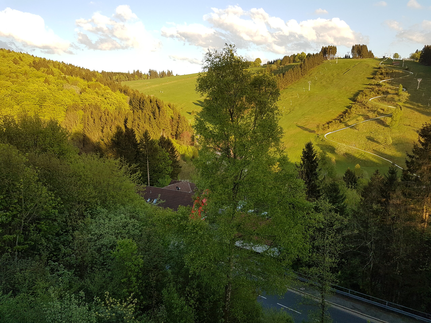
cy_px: 162
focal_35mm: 26
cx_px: 216
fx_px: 324
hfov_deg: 67.3
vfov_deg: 53.1
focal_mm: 4.2
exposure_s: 1/492
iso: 40
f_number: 1.7
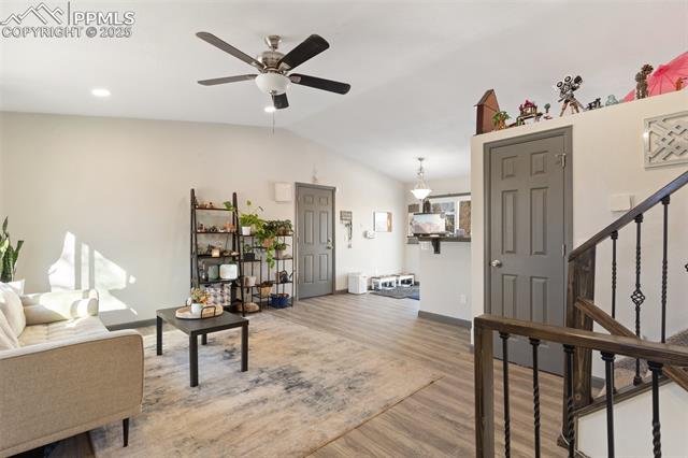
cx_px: 344
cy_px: 229
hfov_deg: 93.3
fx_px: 325
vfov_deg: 70.4
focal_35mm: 17
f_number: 8
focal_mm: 17
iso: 400
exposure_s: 1/4
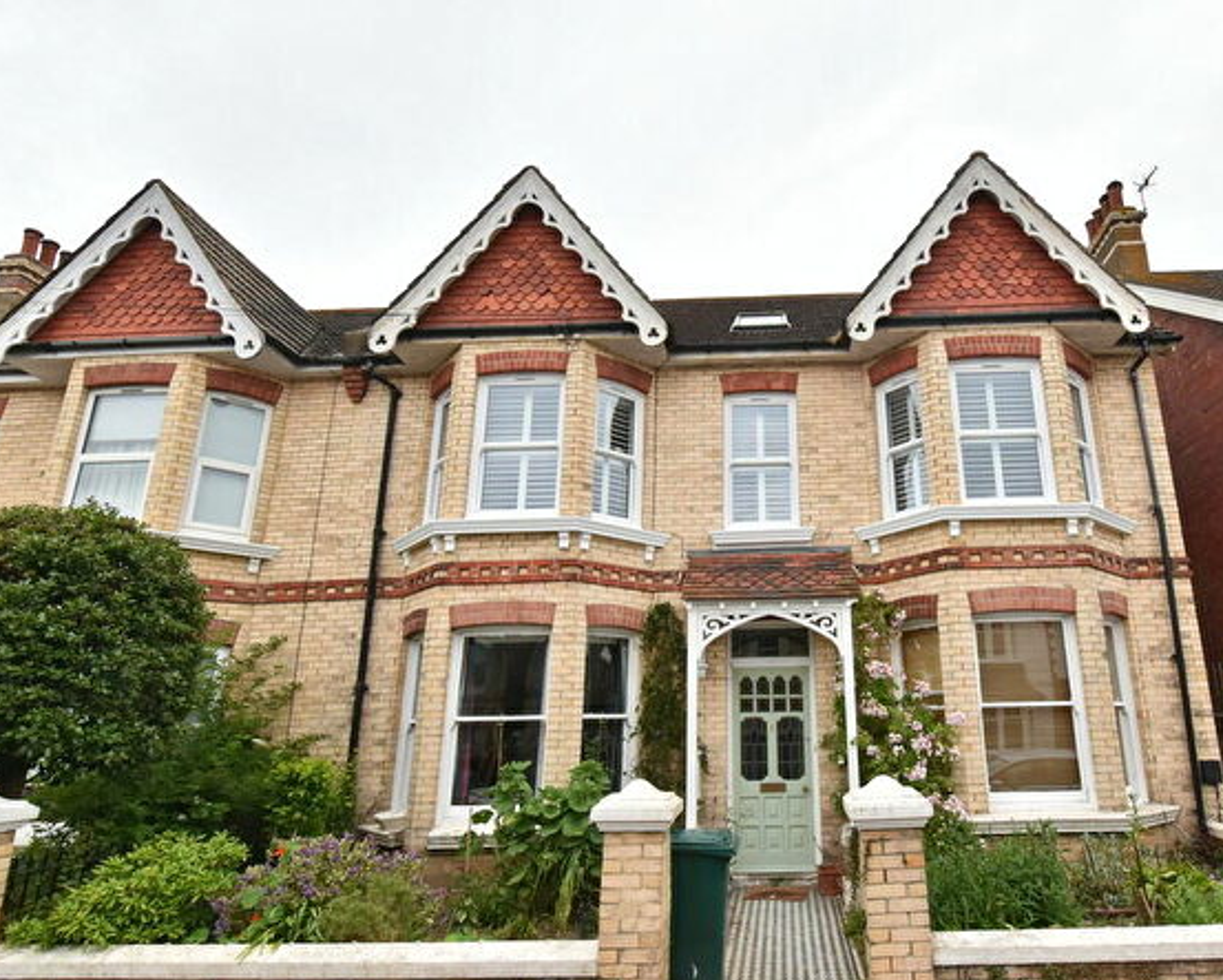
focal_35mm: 20
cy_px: 499
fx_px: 710
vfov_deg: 69.2
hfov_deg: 80.1
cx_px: 761
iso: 500
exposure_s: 1/320
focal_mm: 11
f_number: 9
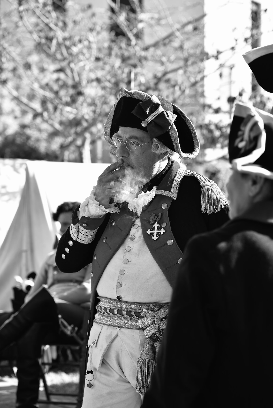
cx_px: 136
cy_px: 204
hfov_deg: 15.9
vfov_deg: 23.6
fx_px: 977
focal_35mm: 86
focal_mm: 86
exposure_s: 1/125
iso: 64
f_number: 4.5
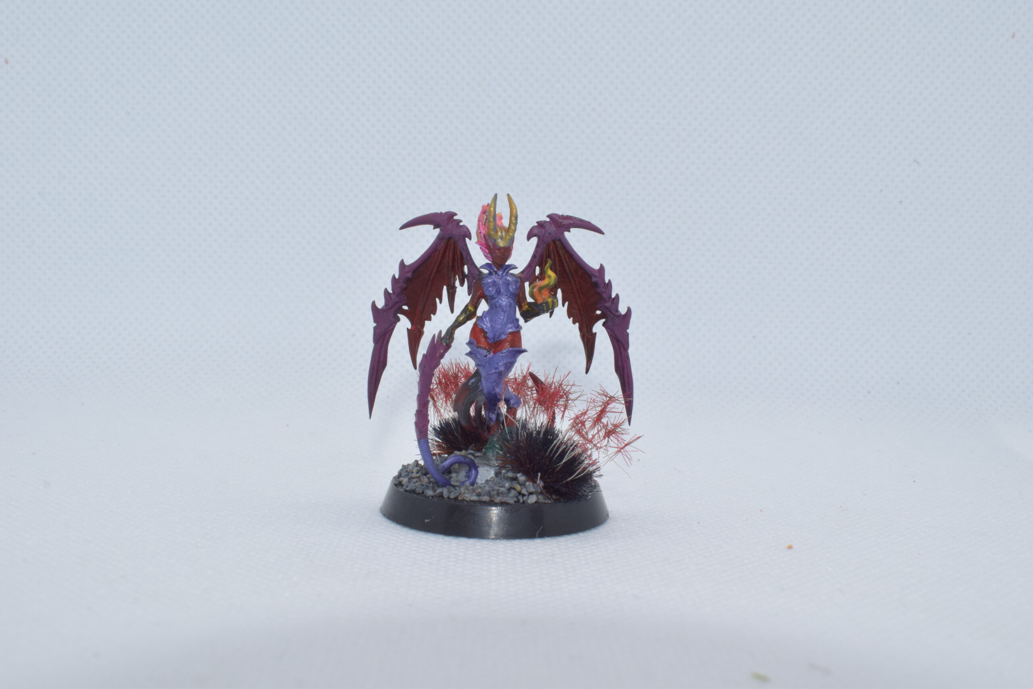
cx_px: 516
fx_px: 1248
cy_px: 344
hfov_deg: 45.0
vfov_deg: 30.9
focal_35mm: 44
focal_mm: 29
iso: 800
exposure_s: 1/125
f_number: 18
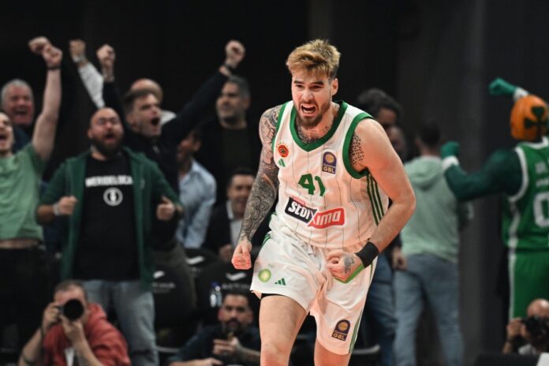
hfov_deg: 10.3
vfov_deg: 6.9
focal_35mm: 200
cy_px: 183
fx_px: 3050
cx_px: 274
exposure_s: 1/800
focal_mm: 200
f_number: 3.5
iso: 2000
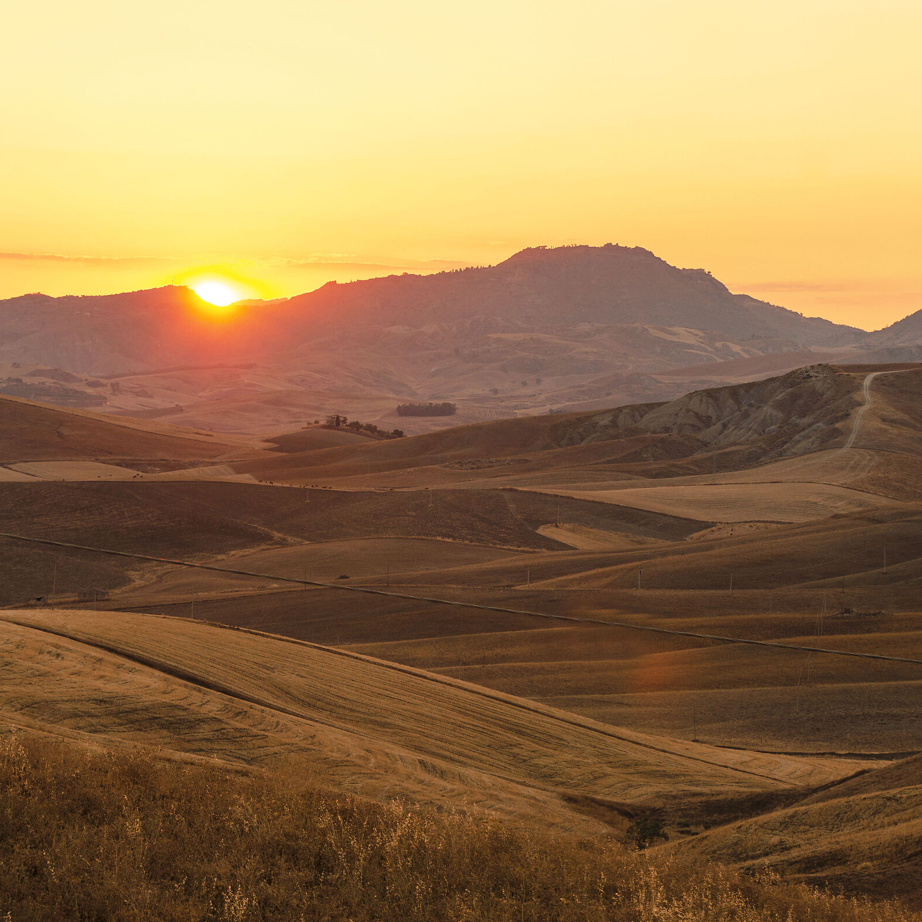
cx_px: 444
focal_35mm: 135
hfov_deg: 12.9
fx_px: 4068
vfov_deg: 12.9
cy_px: 461
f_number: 5.6
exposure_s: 1/180
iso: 125
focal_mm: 70
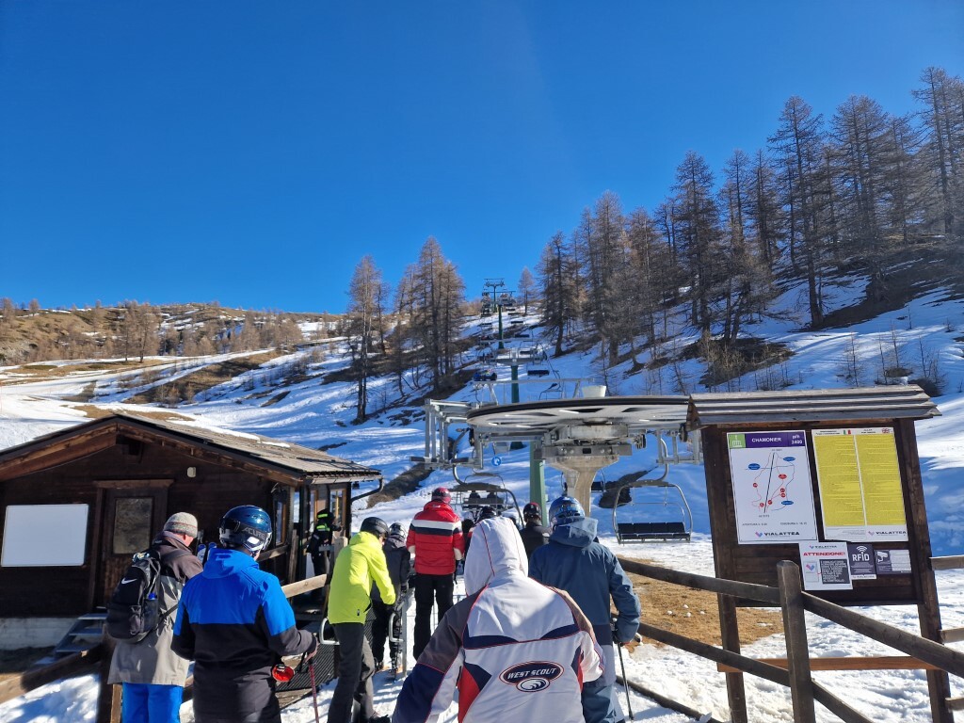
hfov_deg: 73.9
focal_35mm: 23
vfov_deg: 58.9
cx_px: 482
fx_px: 641
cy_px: 362
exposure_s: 1/1168
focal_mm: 5.4
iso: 50
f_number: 1.8
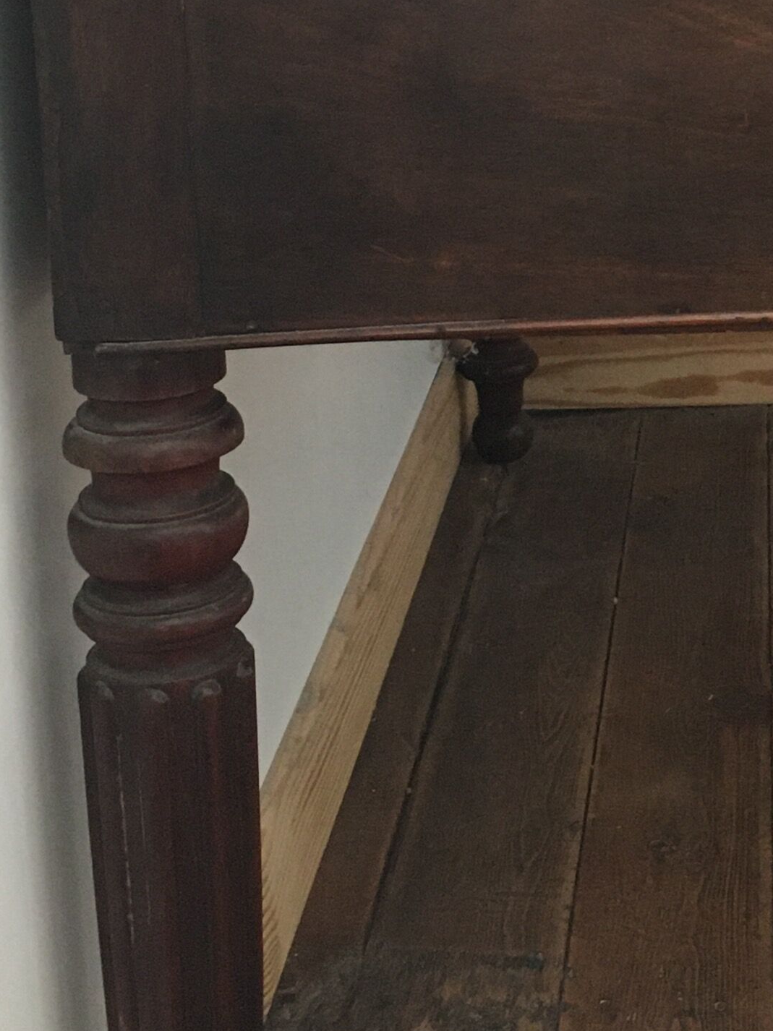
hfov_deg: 17.8
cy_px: 43
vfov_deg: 23.0
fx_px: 2442
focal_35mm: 82
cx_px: 663
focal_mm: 4.15
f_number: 2.2
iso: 200
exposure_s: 1/33
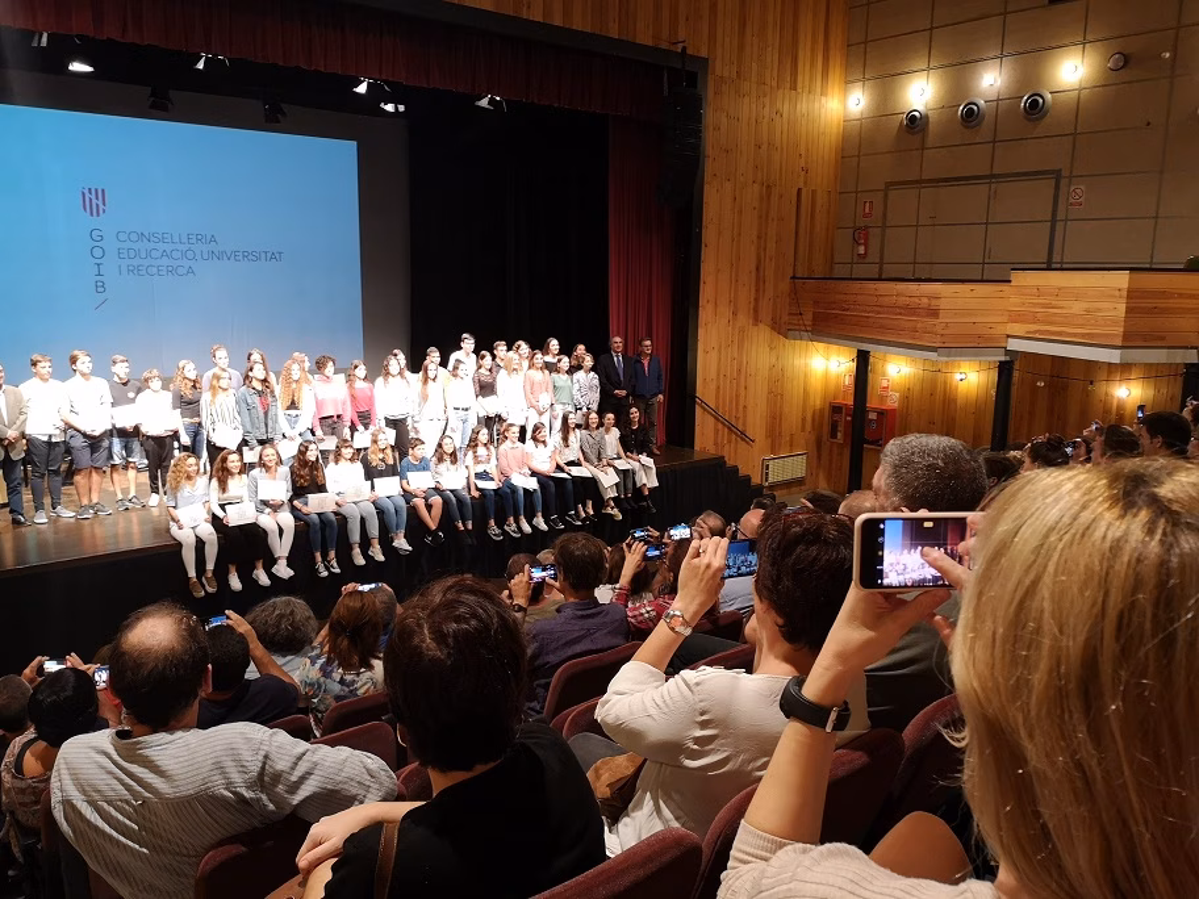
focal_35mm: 27
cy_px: 450
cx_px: 600
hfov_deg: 65.3
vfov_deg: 51.4
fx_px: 935
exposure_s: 1/25
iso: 320
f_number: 1.8
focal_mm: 3.95
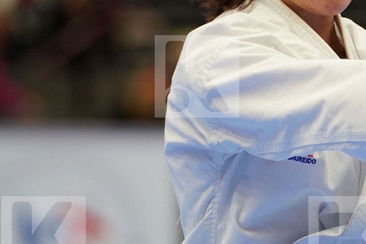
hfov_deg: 3.7
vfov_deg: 2.5
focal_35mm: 557
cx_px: 351
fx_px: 5663
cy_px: 77
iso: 1000
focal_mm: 167
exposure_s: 1/500
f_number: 2.8
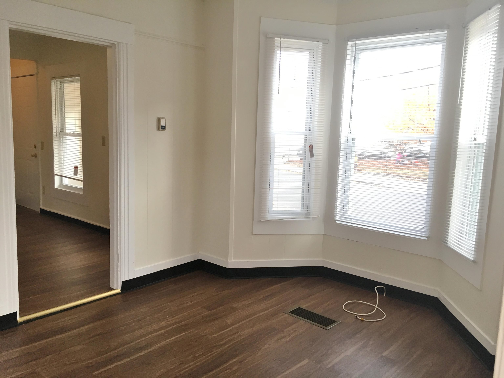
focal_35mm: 29
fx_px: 422
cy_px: 189
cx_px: 252
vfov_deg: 48.2
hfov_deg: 61.7
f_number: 2.2
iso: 40
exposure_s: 1/30
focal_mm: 4.15
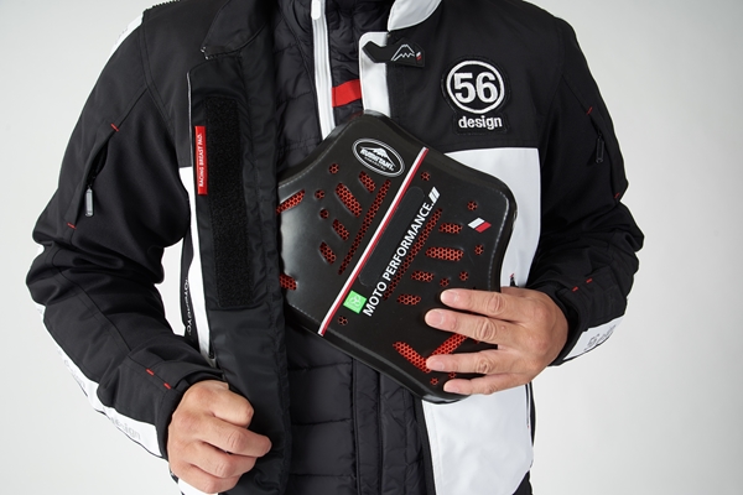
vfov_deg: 41.1
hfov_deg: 58.7
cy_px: 248
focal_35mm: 32
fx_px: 660
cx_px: 372
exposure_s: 1/125
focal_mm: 32
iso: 200
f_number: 9
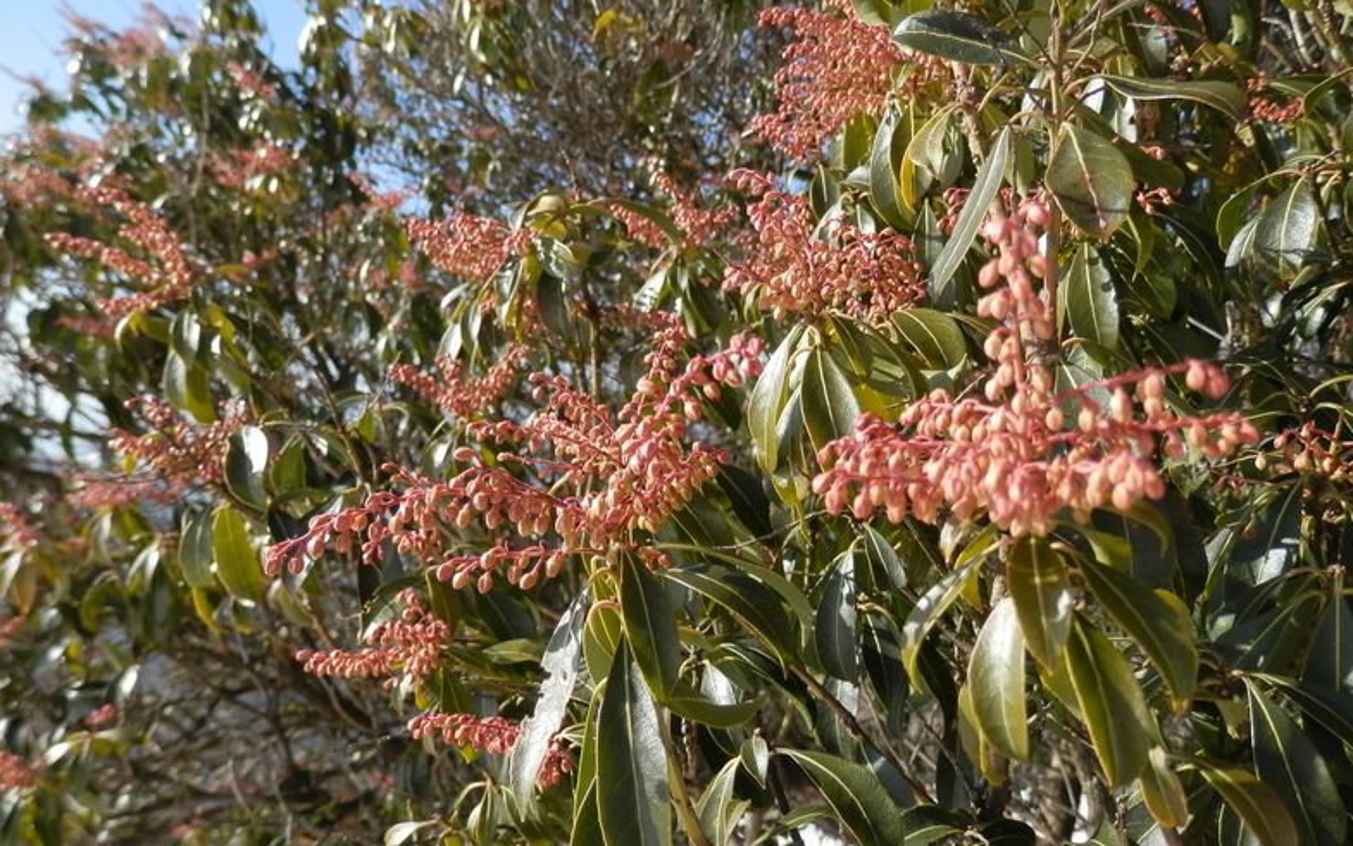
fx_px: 996
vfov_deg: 46.0
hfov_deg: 68.4
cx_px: 688
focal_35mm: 27
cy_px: 457
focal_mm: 4.5
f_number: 3
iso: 80
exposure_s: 1/800
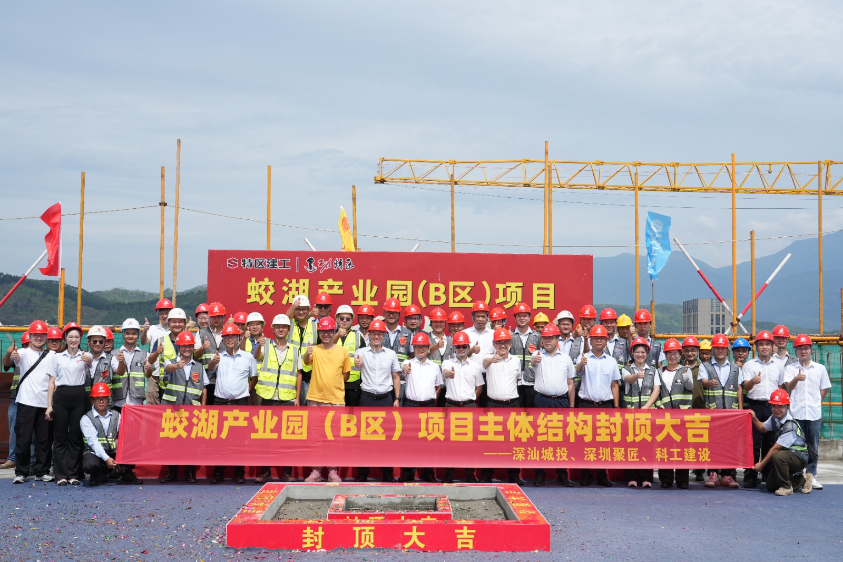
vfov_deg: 31.2
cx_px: 422
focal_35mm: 43
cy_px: 281
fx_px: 1007
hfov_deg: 45.4
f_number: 8
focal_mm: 43
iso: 100
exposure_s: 1/320
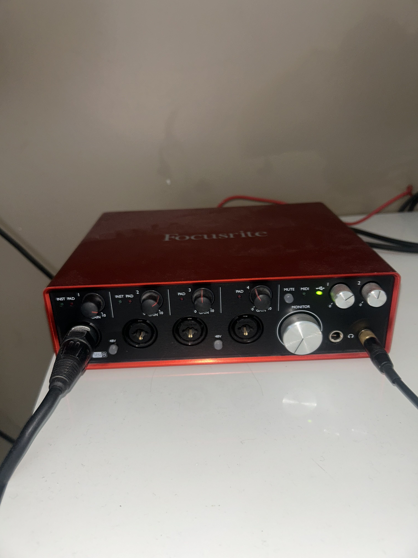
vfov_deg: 67.3
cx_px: 209
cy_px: 279
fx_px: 419
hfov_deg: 53.1
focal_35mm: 26
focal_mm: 5.7
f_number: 1.5
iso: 32
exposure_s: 1/7
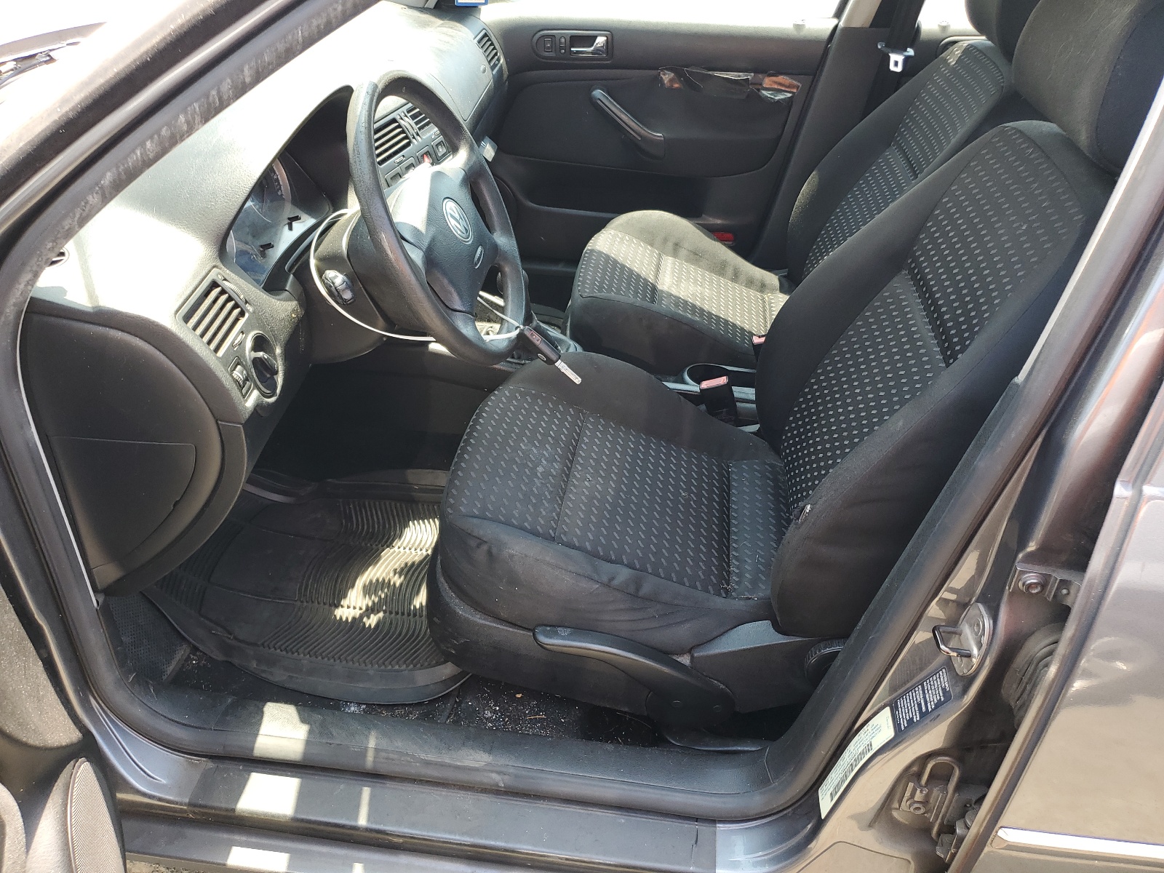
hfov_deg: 67.3
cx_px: 582
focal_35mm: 26
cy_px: 436
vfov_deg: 53.1
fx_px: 874
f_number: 1.5
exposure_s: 1/179
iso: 50
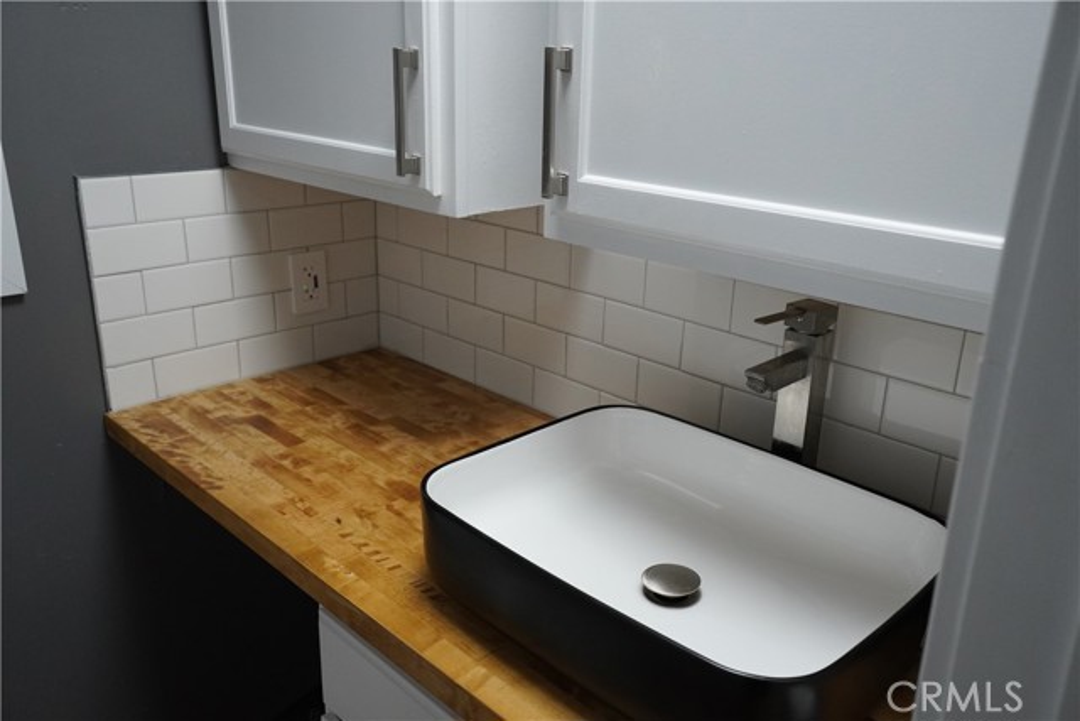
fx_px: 900
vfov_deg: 43.6
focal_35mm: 30
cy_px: 360
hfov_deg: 61.9
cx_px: 540
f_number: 4
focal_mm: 20
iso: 1250
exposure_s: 1/160
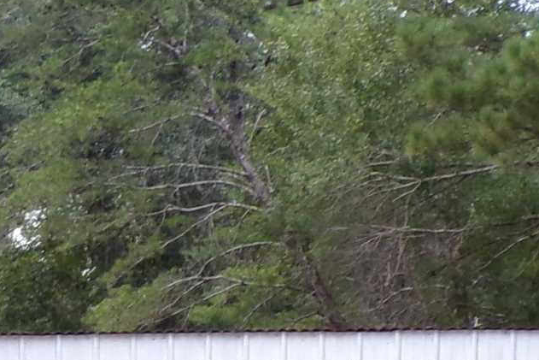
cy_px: 523
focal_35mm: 162
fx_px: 2426
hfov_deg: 12.7
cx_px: 298
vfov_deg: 8.3
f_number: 3.2
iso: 100
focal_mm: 5.8
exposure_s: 1/100
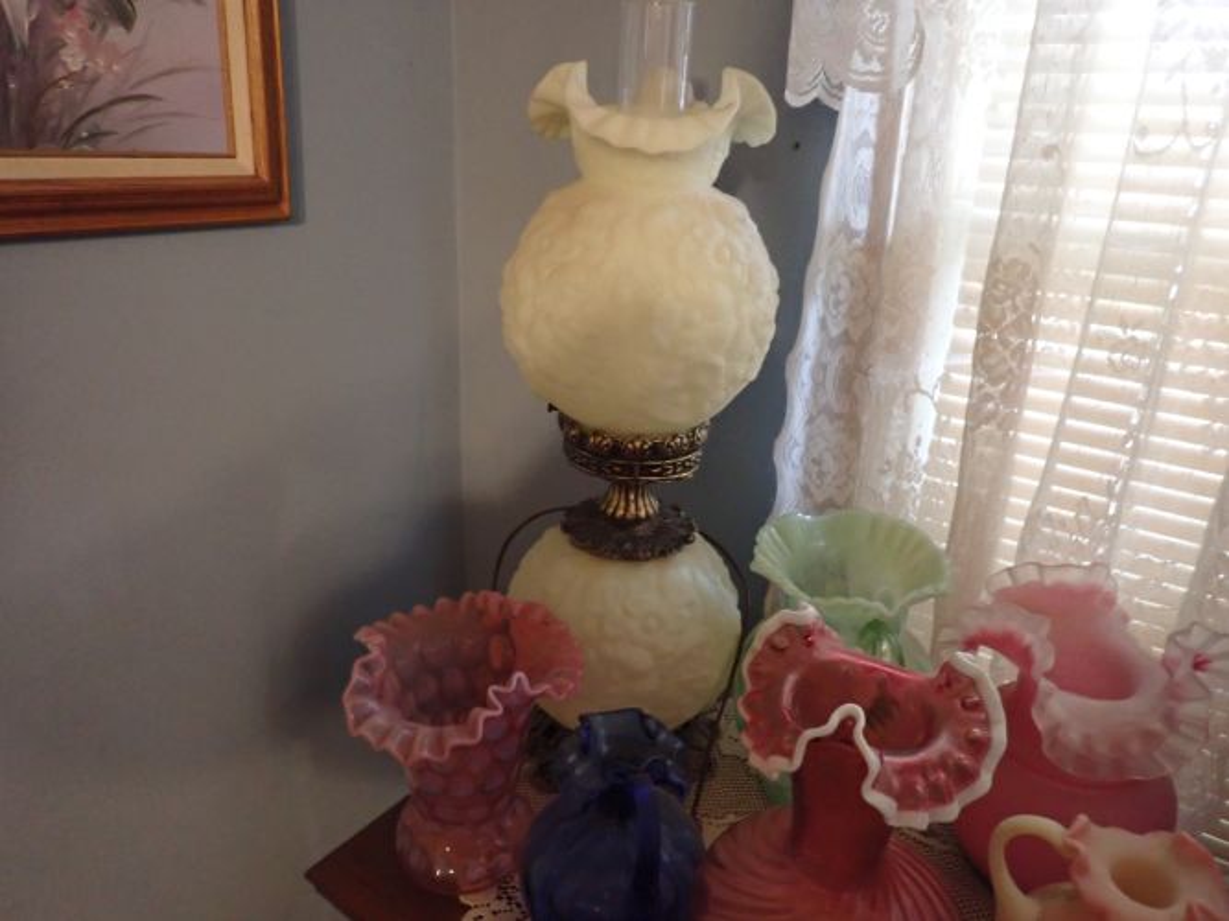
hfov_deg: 69.4
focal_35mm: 25
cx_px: 614
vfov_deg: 54.9
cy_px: 460
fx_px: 887
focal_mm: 4.5
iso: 800
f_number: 2
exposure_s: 1/30
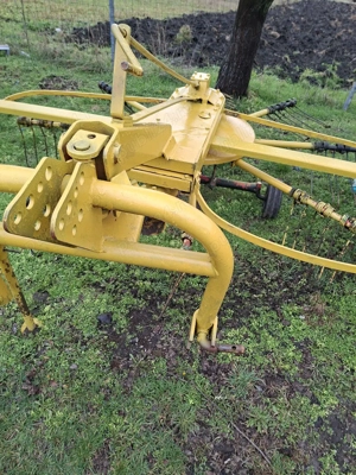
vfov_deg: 73.9
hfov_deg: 58.9
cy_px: 238
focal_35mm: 23
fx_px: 315
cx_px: 178
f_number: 1.8
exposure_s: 1/185
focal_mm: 5.54
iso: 50
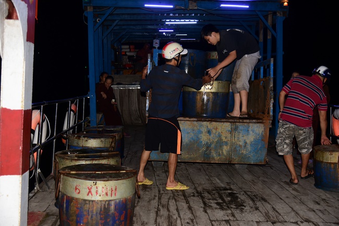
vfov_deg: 30.5
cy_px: 113
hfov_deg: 44.5
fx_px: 414
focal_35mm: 44
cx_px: 170
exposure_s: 1/60
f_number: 4
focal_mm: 44
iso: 320
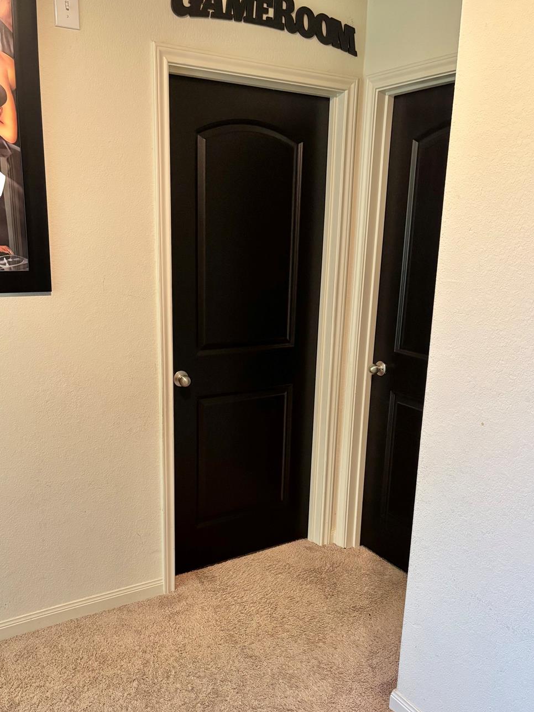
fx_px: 638
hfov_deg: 45.4
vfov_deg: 58.1
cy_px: 405
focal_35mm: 31
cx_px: 248
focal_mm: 5.96
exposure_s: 1/60
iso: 320
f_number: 1.6
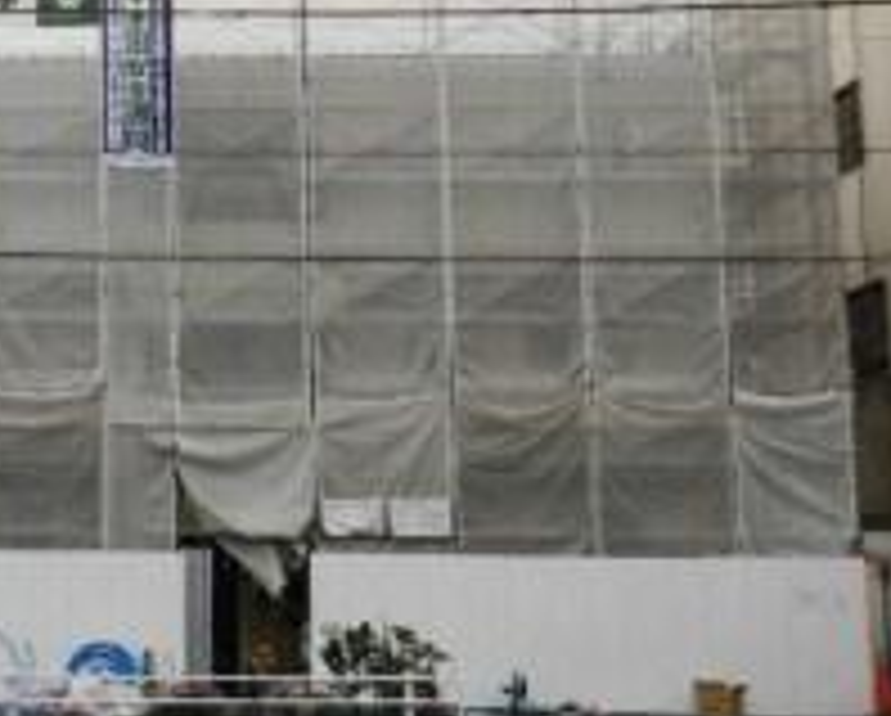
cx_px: -108
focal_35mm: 64
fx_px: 1690
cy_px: 369
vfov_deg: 23.9
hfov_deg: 26.9
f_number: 3.9
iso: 113
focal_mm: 5.3
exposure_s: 1/284
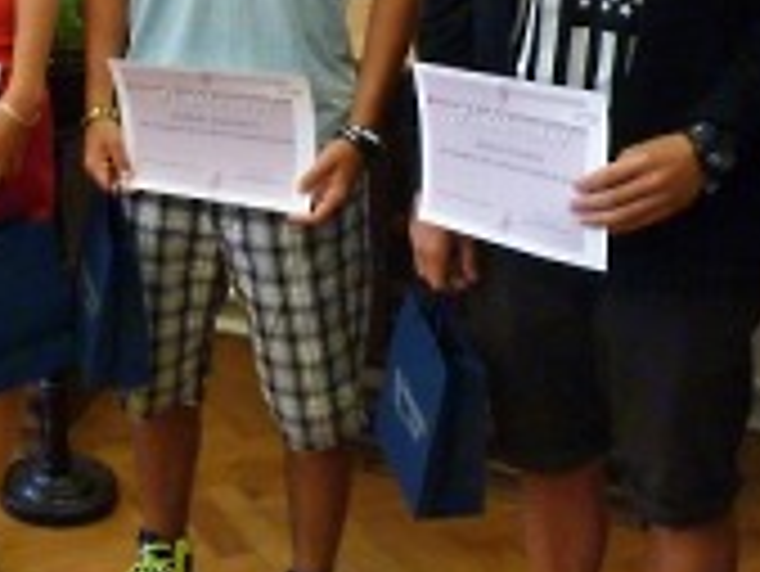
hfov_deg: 29.0
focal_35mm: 64
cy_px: 45
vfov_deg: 22.3
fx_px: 1406
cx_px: 76
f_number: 2.8
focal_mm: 4.8
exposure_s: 1/20
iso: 400
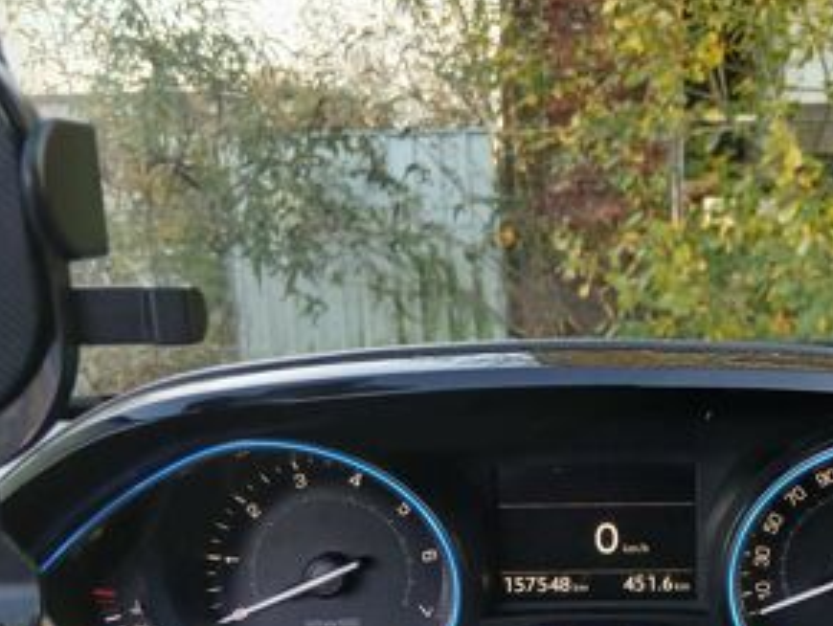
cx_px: 618
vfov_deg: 32.7
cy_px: 497
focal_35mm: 43
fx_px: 1036
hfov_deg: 42.6
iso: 100
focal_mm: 3.98
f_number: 1.8
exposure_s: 1/50
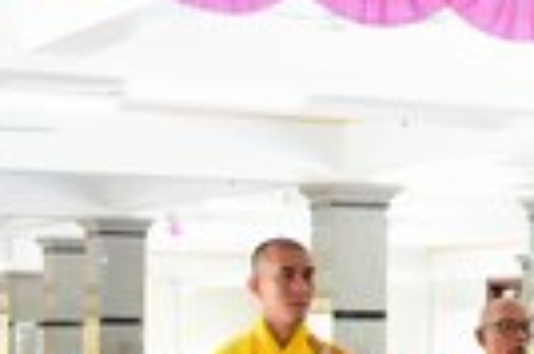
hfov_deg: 12.6
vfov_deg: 9.3
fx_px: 2163
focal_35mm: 146
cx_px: 1020
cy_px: 322
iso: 1000
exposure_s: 1/50
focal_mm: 20
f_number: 3.5
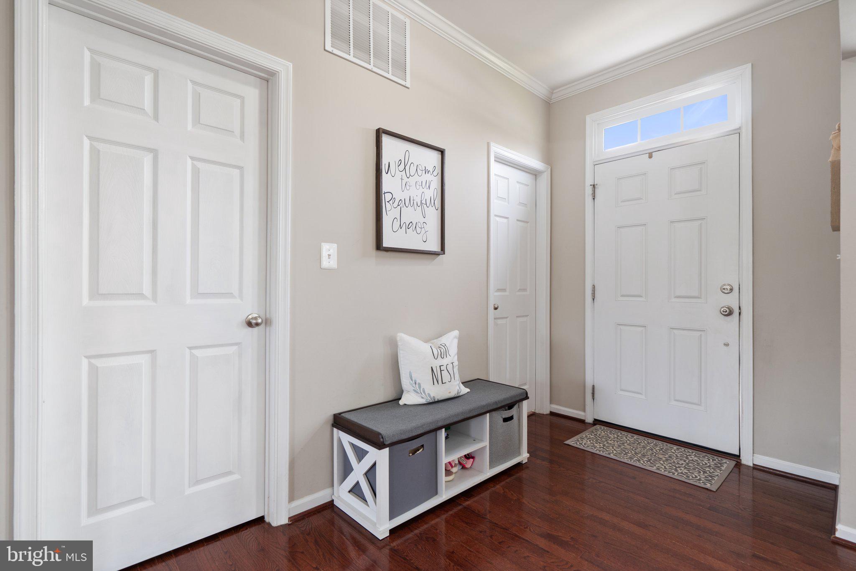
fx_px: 380
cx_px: 428
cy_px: 286
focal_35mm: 16
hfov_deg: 96.7
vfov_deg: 73.7
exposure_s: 1/8
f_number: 8
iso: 500
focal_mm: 16
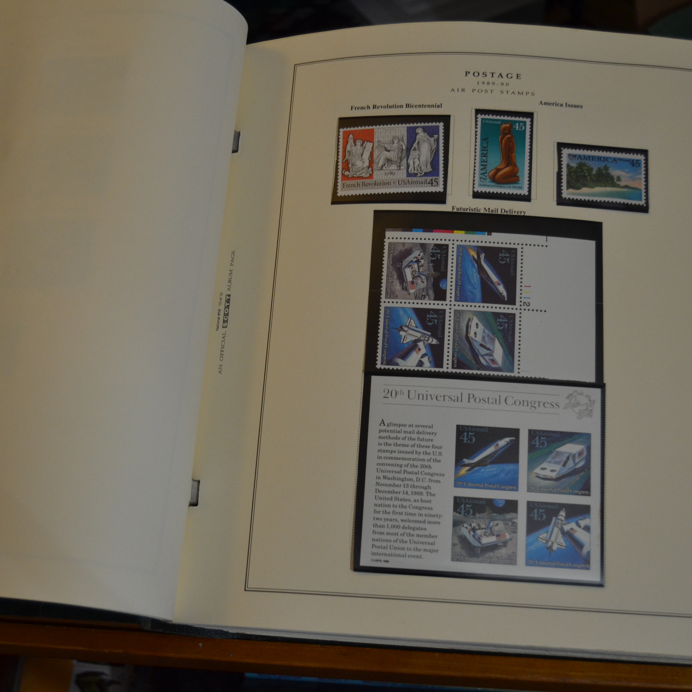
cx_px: 321
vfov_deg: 34.0
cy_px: 346
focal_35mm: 50
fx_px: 1131
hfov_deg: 34.0
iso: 800
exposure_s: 1/60
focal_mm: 26
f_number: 4
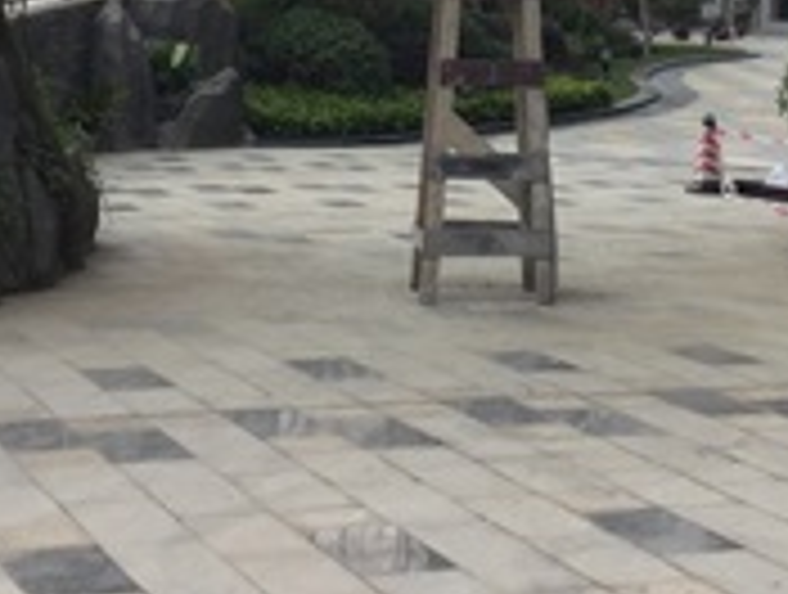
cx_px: 540
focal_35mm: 106
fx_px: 2418
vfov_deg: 13.6
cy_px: -112
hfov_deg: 18.4
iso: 25
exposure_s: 1/334
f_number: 2.4
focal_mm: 3.3
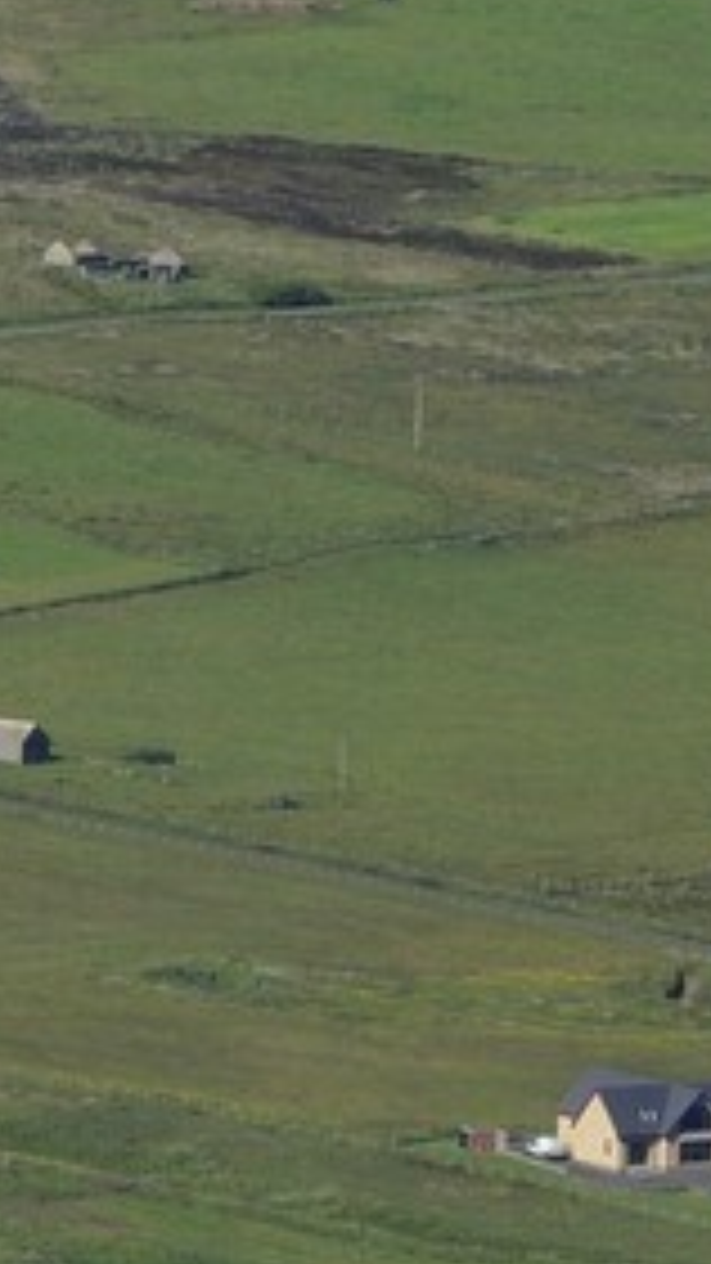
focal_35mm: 775
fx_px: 25983
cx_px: 1152
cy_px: 3248
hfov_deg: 1.6
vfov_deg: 2.8
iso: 400
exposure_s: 1/800
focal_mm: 130
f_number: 9
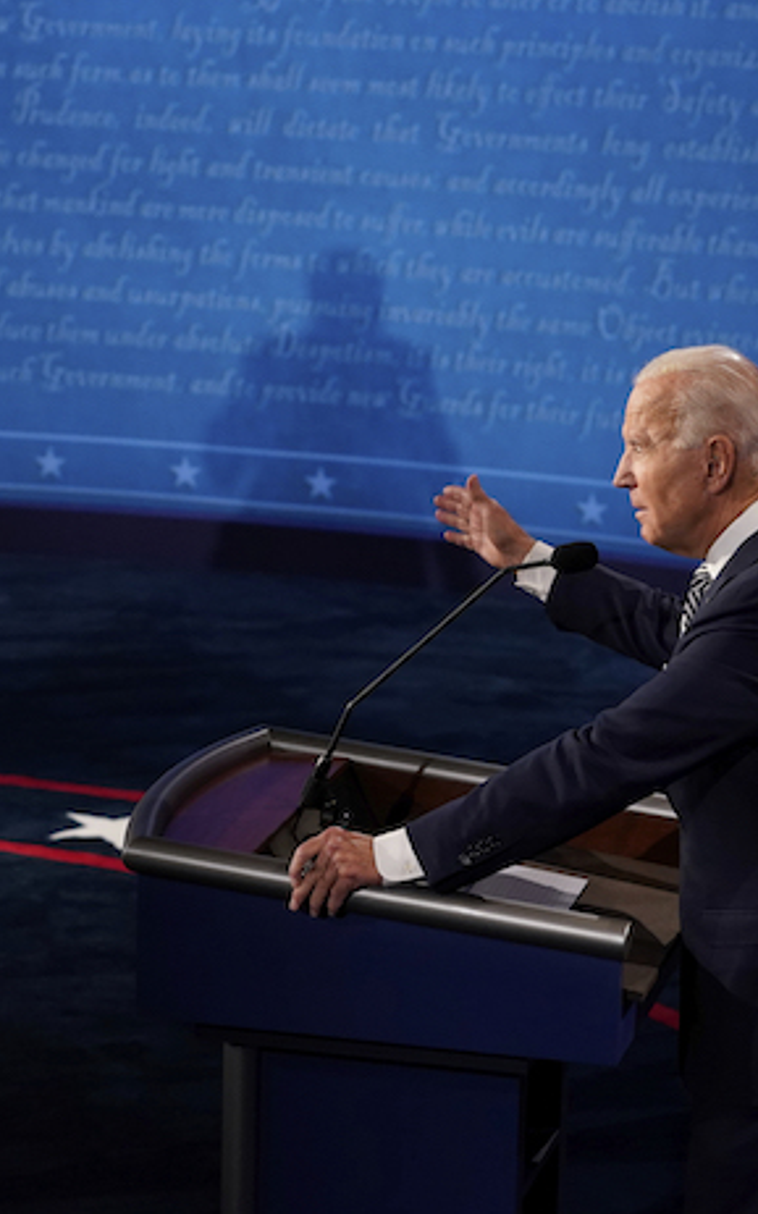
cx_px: 226
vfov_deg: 19.3
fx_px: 3573
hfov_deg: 12.1
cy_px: 607
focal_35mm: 108
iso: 3200
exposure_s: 1/250
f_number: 4
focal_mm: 70
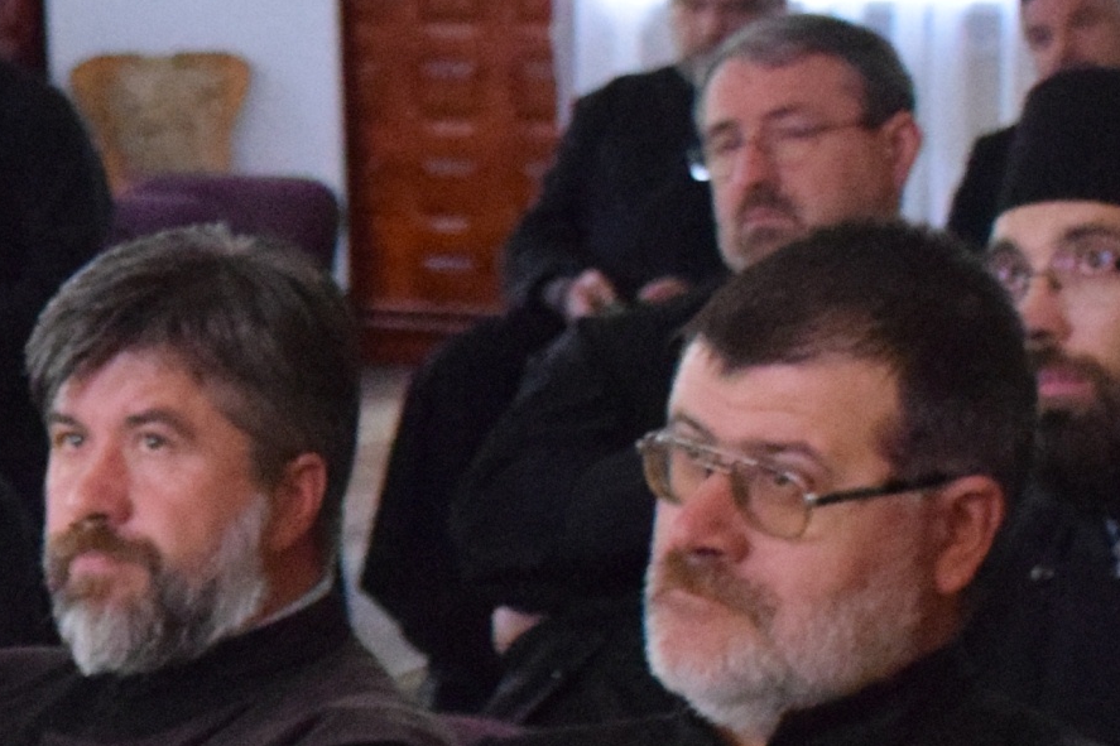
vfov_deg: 8.4
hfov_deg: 12.3
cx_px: -264
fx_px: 5081
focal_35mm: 163
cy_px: 732
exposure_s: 1/30
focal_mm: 23
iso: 6400
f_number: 3.8
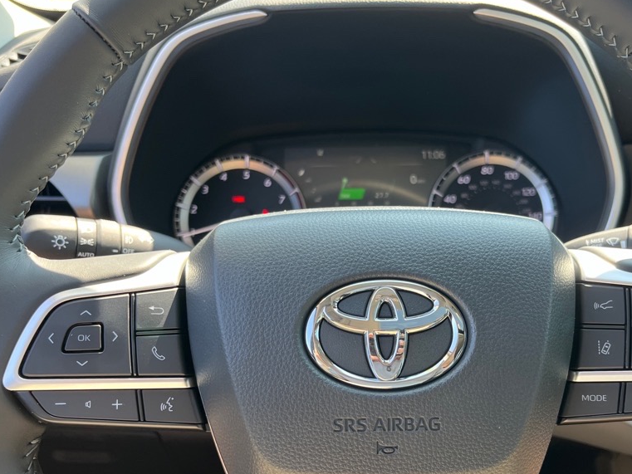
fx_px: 639
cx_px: 383
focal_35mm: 35
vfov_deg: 40.4
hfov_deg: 52.2
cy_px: 294
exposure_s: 1/137
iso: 64
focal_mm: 5.1
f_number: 1.6
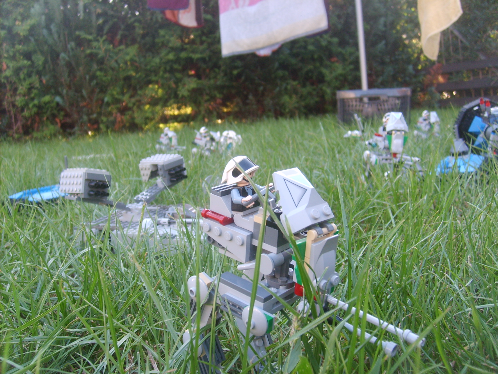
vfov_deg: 40.7
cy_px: 187
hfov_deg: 52.6
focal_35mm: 35
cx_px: 249
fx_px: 504
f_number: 2.8
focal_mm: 5.8
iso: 50
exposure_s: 1/45
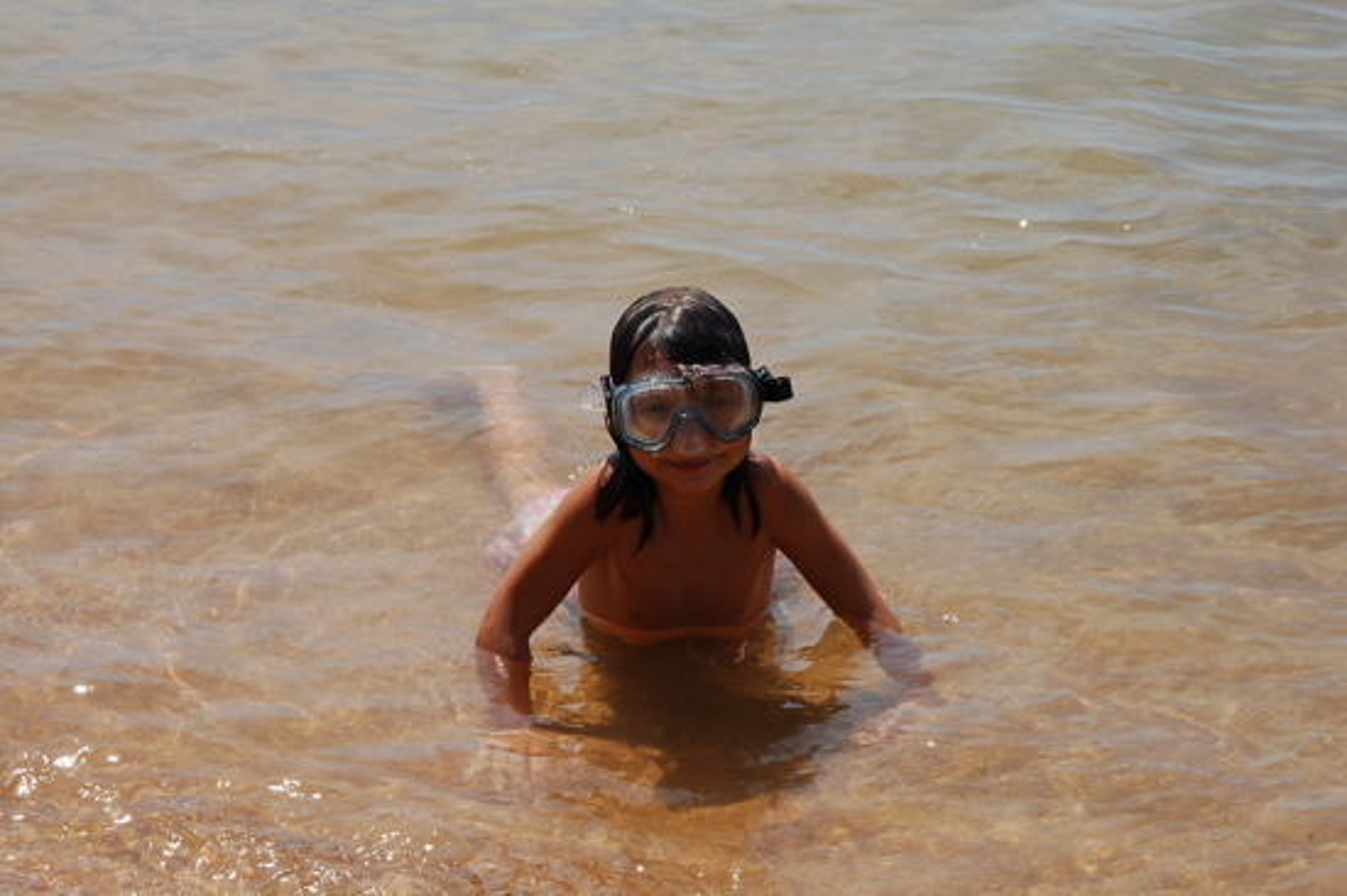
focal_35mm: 120
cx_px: 674
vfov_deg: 11.4
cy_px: 448
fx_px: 4487
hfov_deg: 17.1
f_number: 18
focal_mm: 80
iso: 200
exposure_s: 1/100
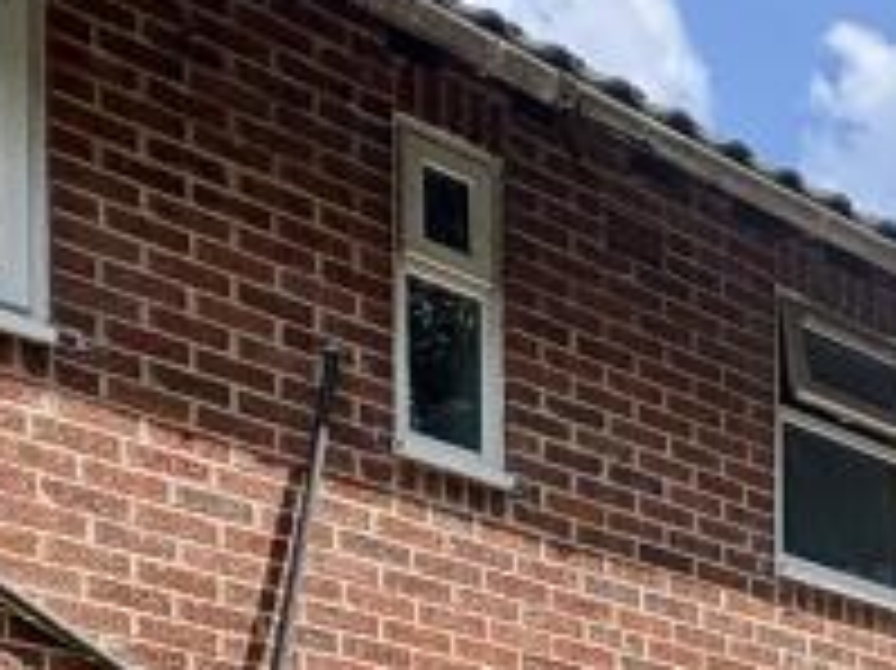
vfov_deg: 16.5
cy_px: 1268
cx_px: 1171
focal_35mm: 72
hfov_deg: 23.8
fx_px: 1863
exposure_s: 1/1346
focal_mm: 2.22
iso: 50
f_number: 2.2
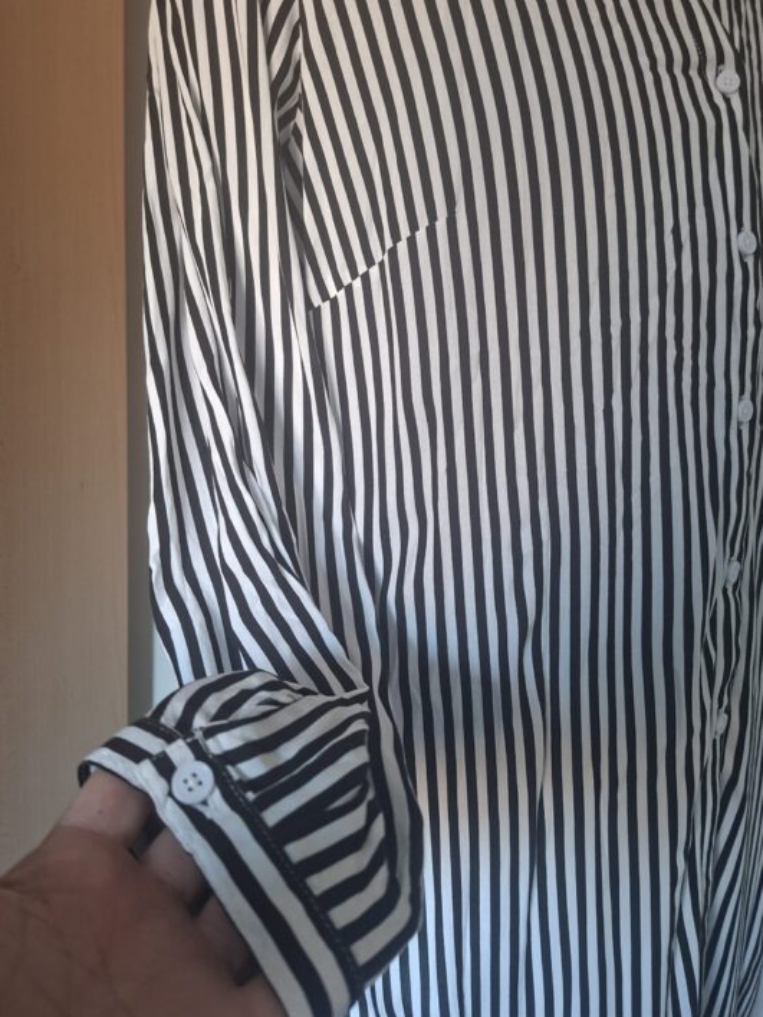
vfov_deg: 67.3
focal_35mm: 26
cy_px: 483
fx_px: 764
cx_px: 417
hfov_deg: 53.0
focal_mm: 5.54
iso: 400
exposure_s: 1/33
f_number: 1.8
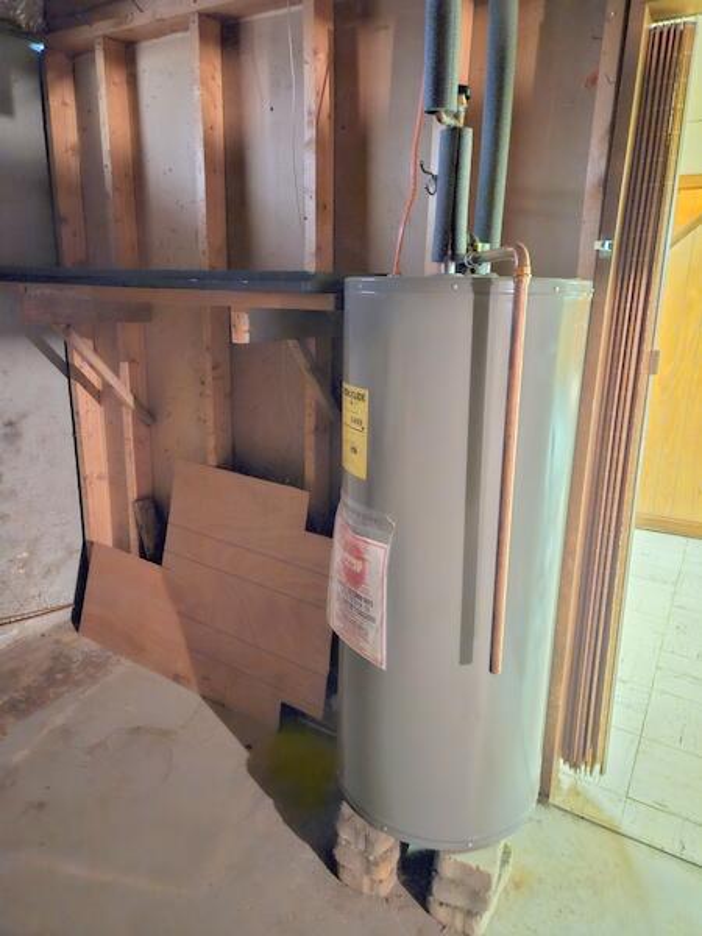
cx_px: 351
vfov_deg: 73.9
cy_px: 468
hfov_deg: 58.9
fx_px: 622
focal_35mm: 23
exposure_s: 1/8
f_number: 1.8
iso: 2000
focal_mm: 5.4
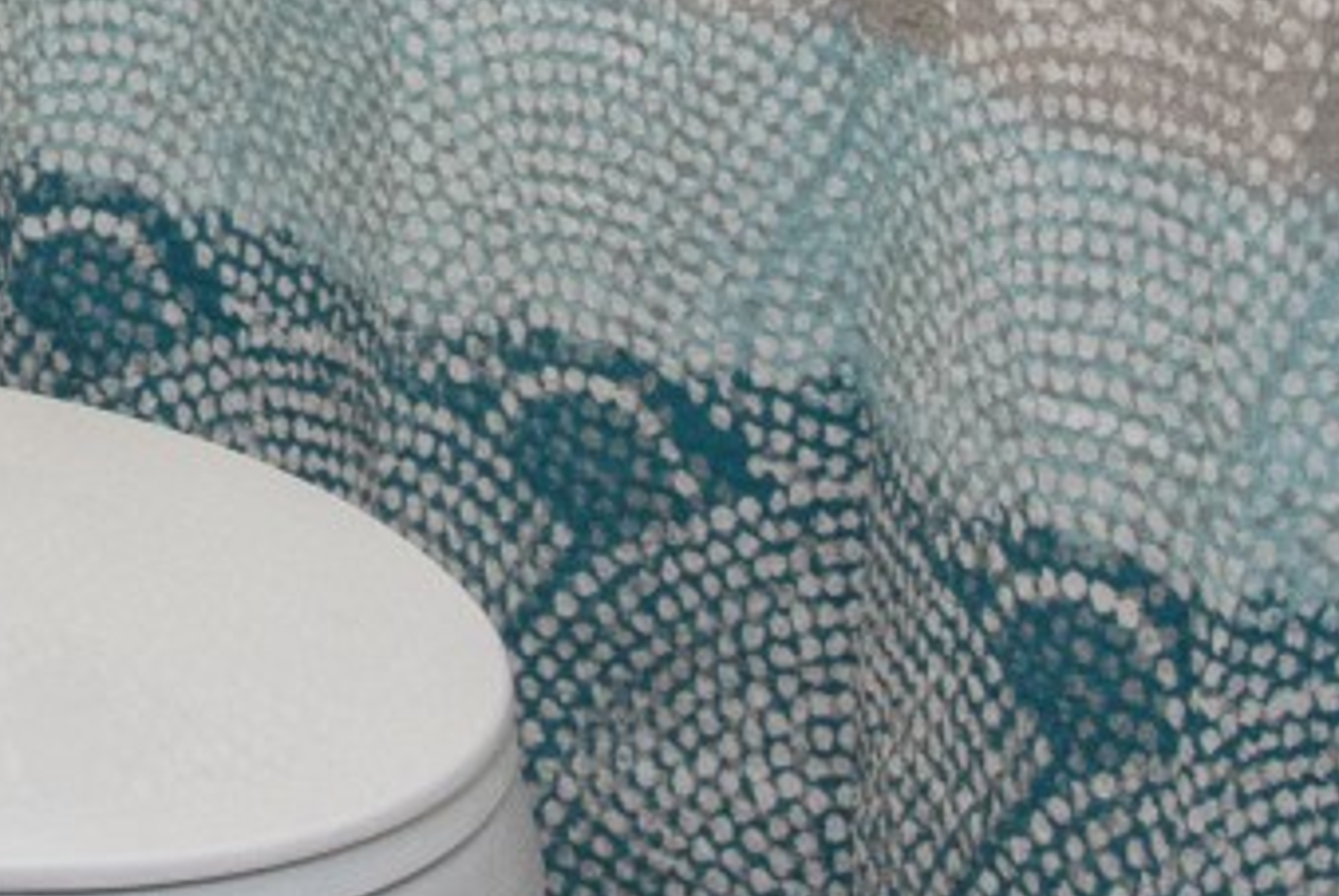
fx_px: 5326
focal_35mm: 143
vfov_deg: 9.4
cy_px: -371
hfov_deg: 13.2
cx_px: -901
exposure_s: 1/50
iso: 800
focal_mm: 30
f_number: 13
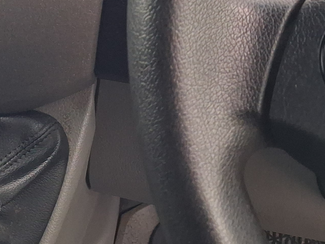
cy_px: -107
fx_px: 808
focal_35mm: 86
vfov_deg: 15.9
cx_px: -98
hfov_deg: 20.7
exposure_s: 1/30
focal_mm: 4
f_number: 1.8
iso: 500
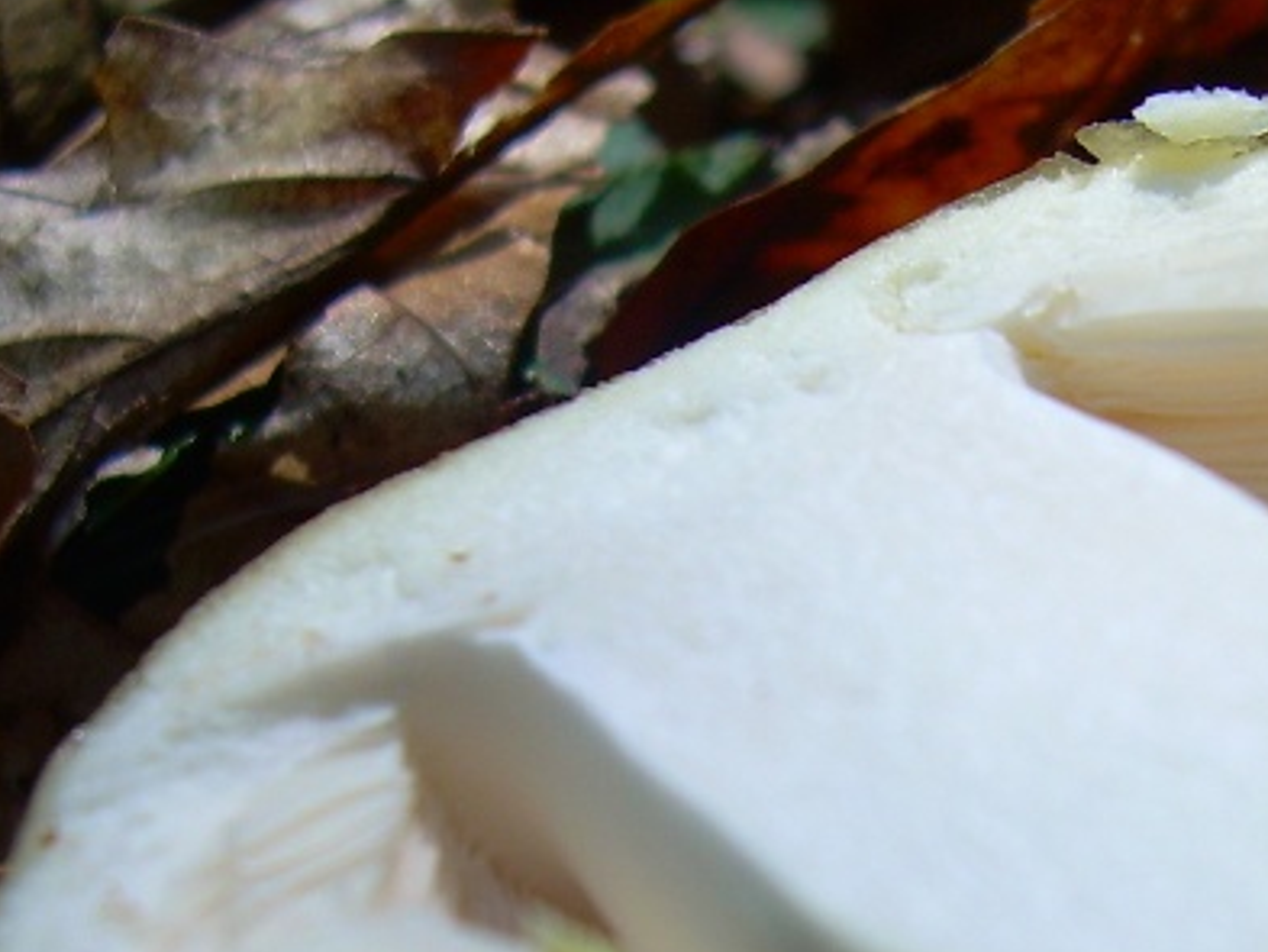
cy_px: 984
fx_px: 3224
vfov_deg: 16.4
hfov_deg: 21.7
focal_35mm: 88
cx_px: 1150
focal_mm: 6.3
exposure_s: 1/149
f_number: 2.8
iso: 50
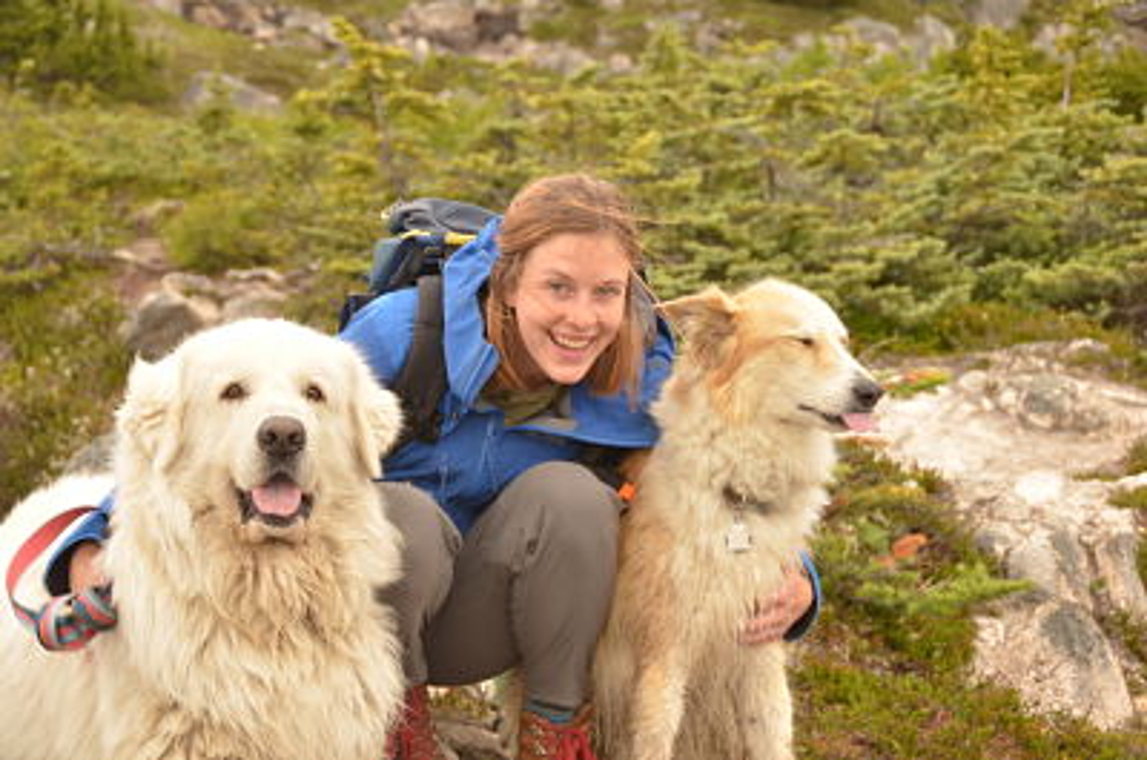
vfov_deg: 20.5
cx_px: 574
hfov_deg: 30.6
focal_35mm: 66
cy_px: 380
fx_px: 2099
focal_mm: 44
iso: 100
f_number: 5
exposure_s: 1/160
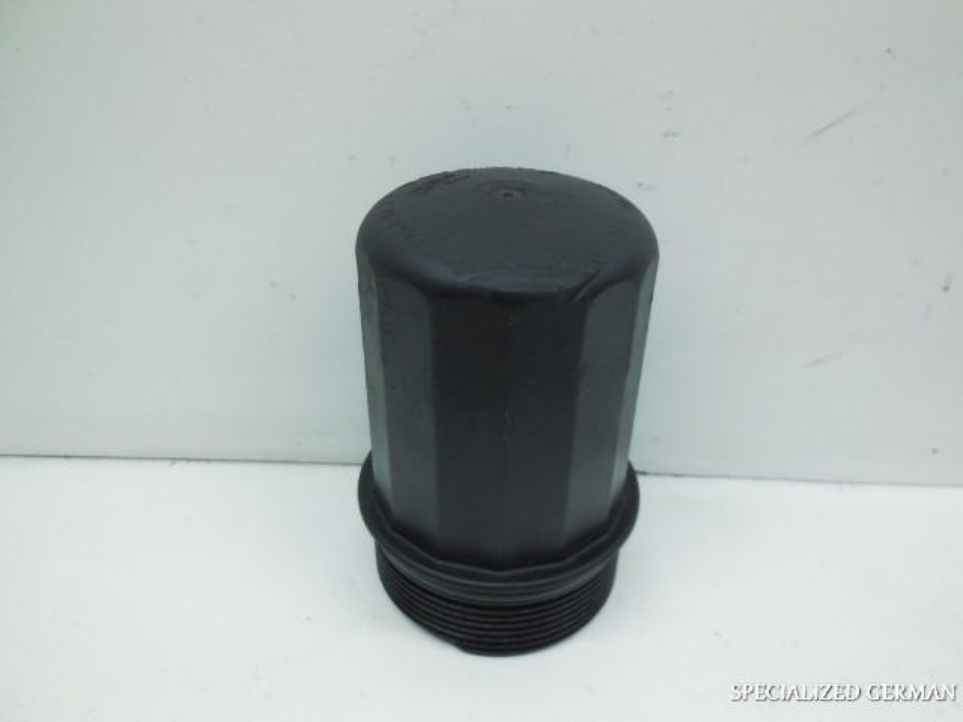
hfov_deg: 69.4
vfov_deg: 54.9
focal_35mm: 25
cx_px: 482
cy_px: 361
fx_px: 695
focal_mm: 4.5
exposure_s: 1/250
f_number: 3.1
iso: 360
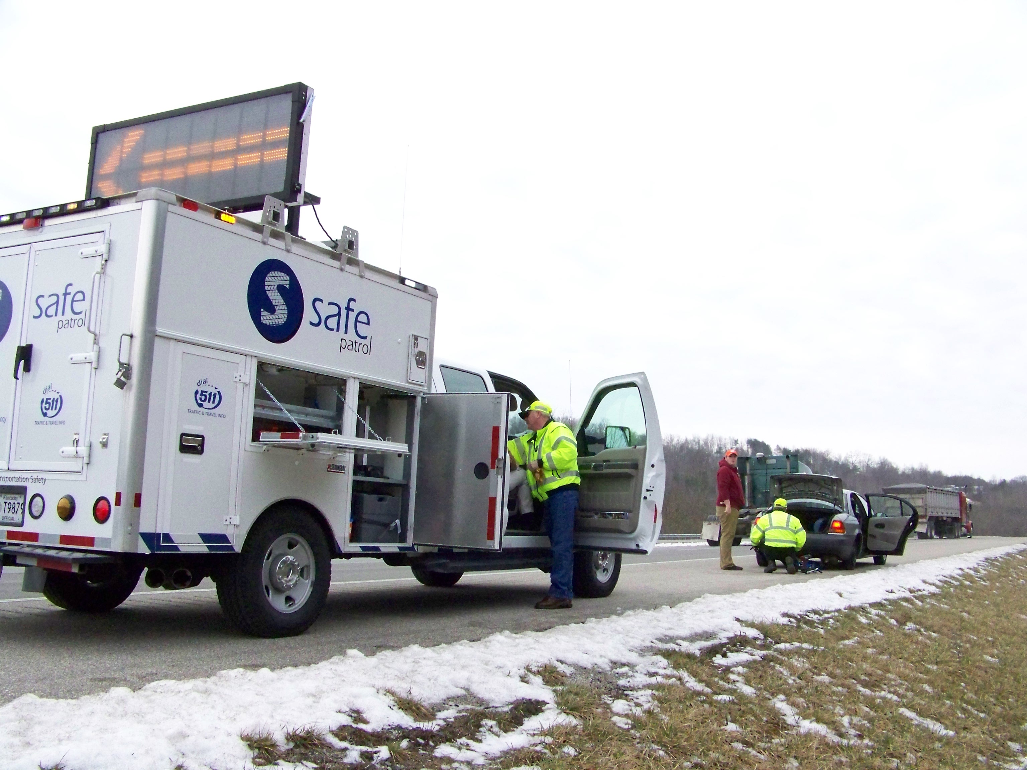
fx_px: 1068
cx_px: 514
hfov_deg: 51.4
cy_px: 385
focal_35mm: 36
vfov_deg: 39.7
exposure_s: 1/1000
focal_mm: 5.85
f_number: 4
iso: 400
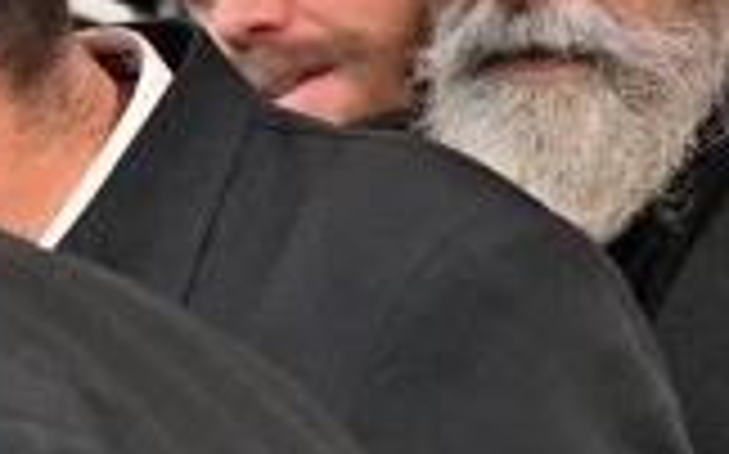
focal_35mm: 450
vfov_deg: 2.9
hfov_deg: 4.5
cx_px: -1143
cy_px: 1310
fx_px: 8934
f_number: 4
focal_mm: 70
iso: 1250
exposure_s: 1/320
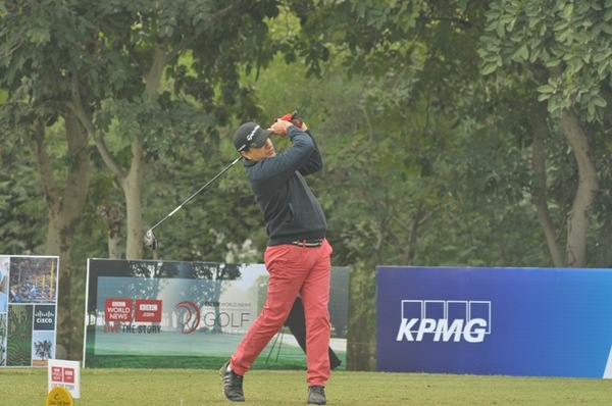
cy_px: 203
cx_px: 306
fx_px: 3692
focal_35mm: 218
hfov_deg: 9.5
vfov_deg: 6.3
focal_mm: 145
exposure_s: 1/1000
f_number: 4.5
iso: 320
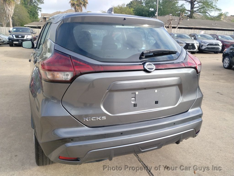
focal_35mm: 28
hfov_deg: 63.4
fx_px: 190
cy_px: 88
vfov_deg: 49.9
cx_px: 117
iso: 100
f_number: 1.8
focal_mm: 4.27
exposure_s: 1/241
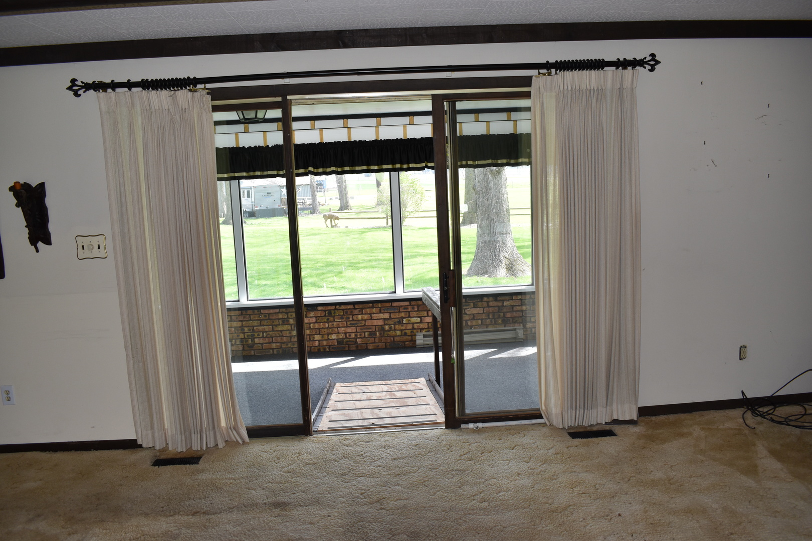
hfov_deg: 61.9
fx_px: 677
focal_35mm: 30
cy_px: 270
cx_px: 406
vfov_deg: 43.6
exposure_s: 1/125
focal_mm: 20
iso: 400
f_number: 5.6
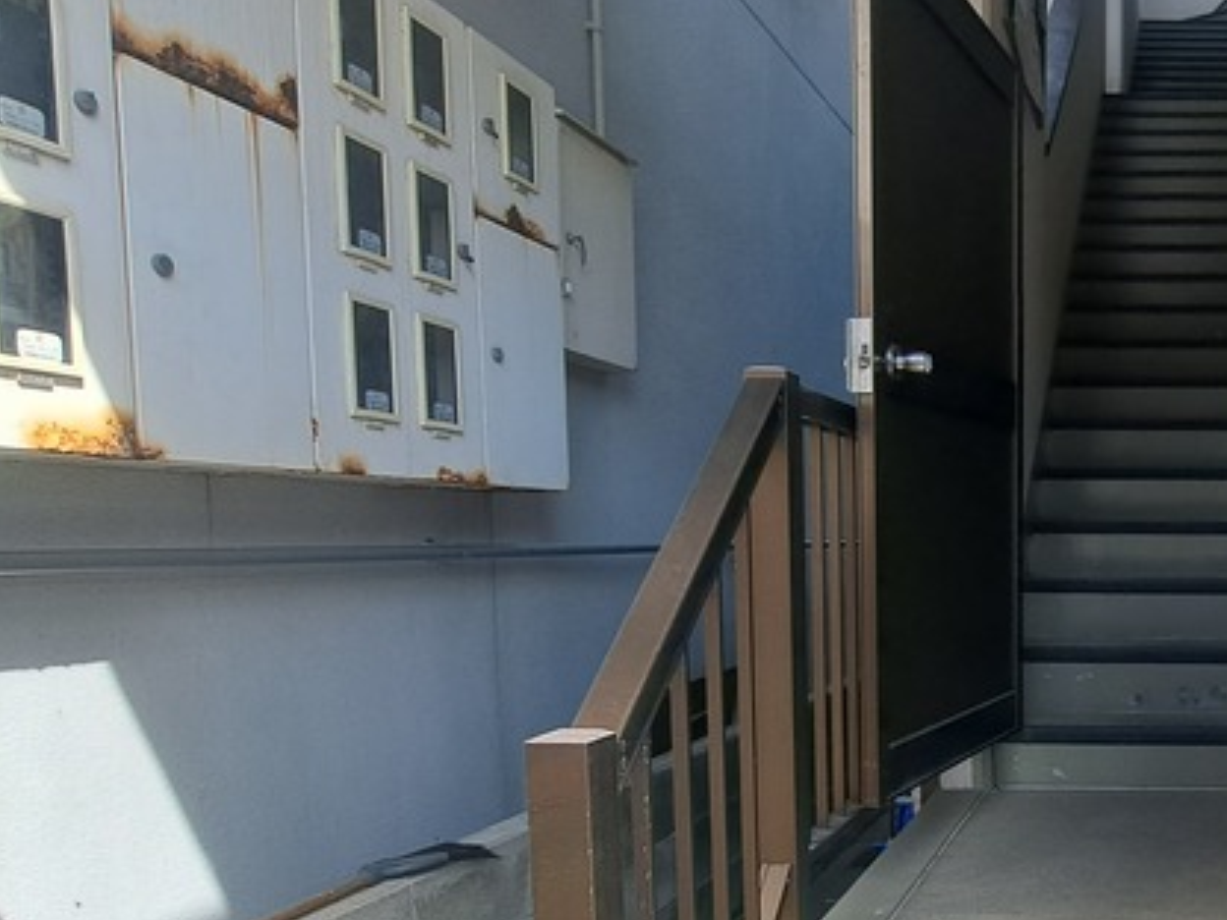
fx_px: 1063
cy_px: 631
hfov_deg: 50.8
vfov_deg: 45.9
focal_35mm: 30
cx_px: 1171
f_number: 2.2
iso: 50
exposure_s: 1/461
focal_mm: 1.74
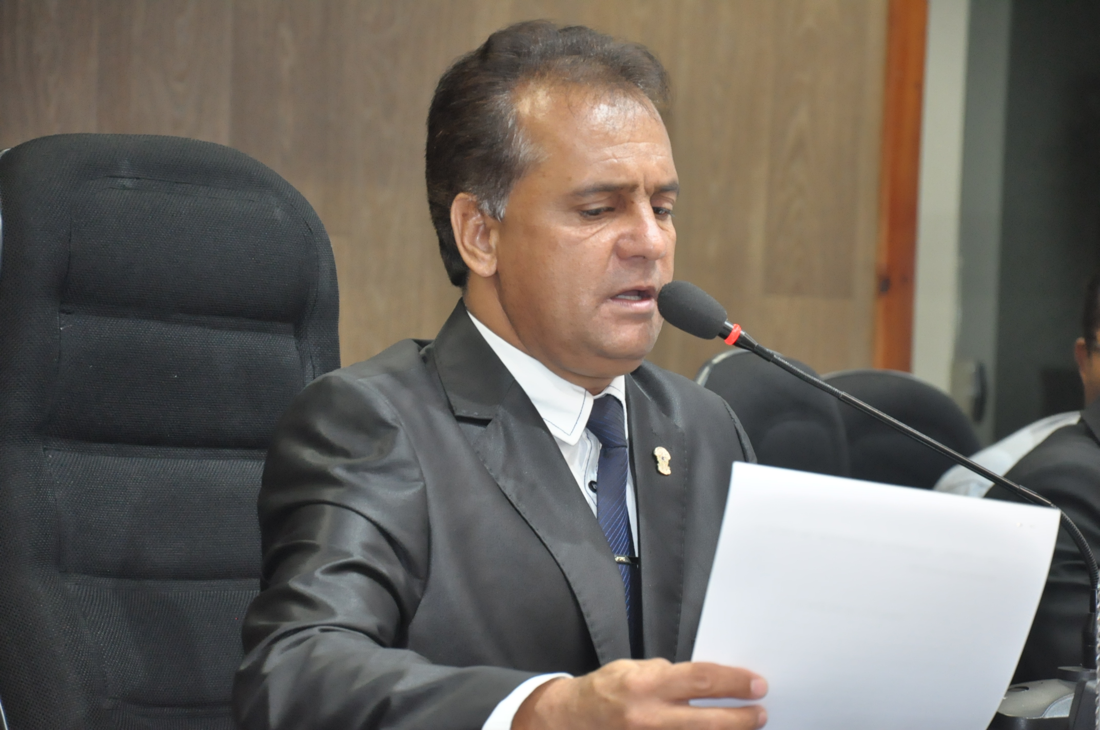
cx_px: 550
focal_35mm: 158
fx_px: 4807
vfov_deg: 8.7
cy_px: 365
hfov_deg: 13.1
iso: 2000
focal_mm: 105
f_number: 5.6
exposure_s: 1/60
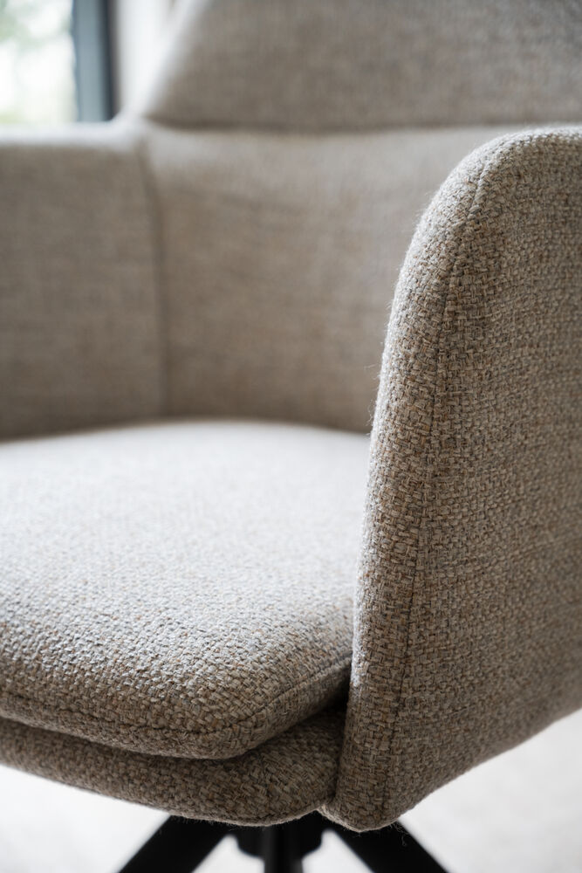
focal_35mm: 70
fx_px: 1697
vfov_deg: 28.8
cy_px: 436
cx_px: 291
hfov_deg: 19.5
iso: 500
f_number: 4
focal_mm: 70
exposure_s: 1/100
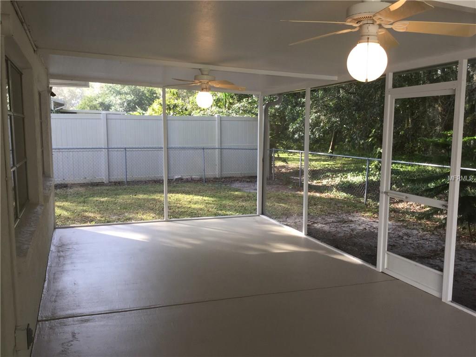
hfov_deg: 58.4
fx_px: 426
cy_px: 178
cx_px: 238
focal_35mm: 31
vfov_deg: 45.4
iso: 32
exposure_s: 1/60
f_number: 2.4
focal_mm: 3.3
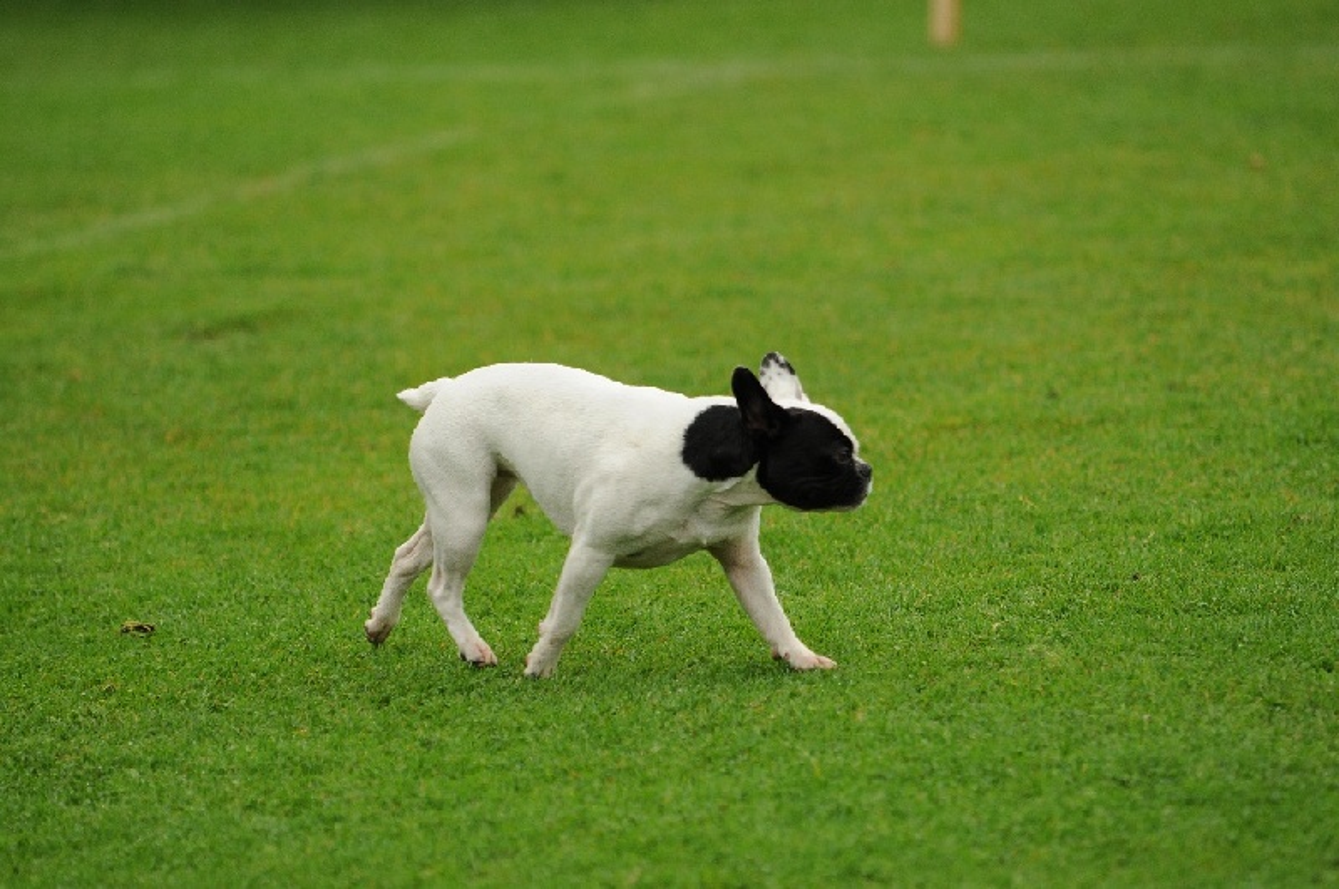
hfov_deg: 7.9
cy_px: 444
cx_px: 670
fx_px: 9750
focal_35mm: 262
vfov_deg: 5.2
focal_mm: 175
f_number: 2.8
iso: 400
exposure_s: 1/800
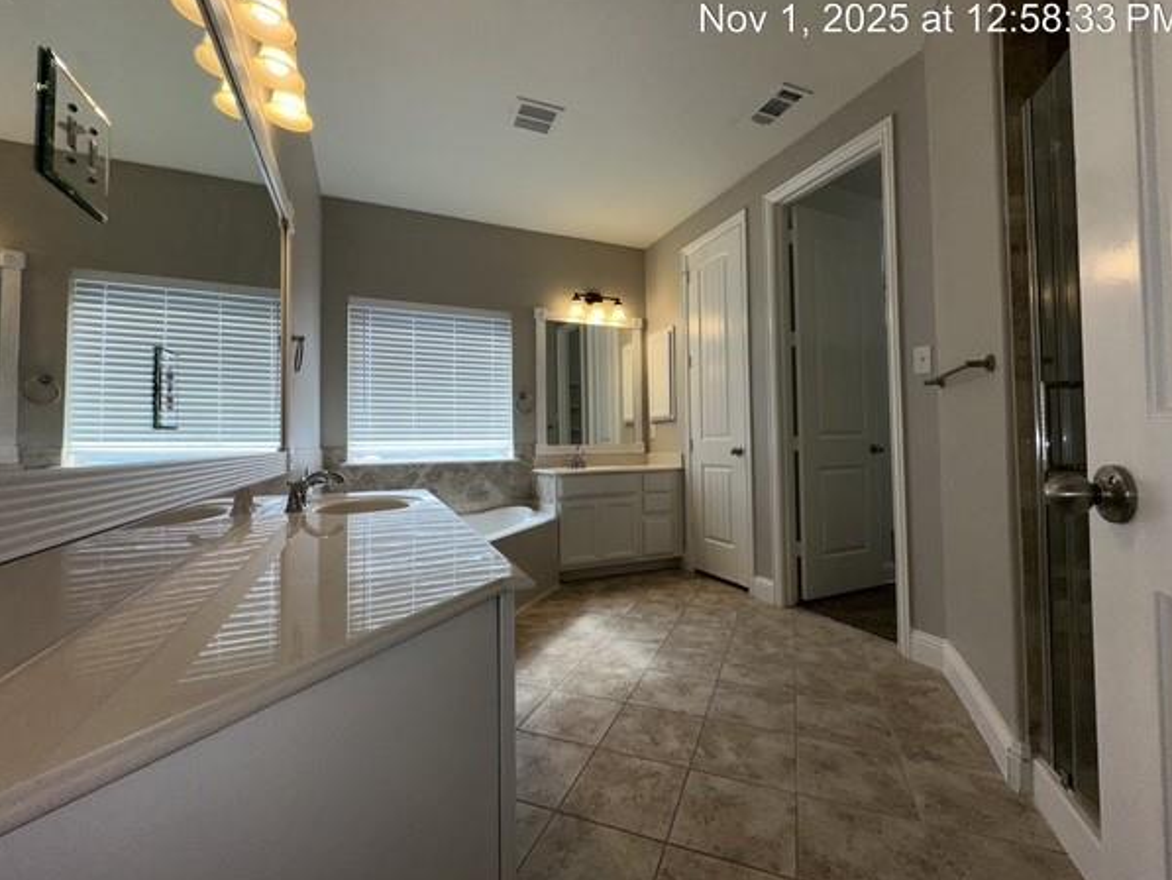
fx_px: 508
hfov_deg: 98.2
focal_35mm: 15
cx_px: 595
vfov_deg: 81.7
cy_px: 428
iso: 32
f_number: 2.2
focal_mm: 2.22
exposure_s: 1/226
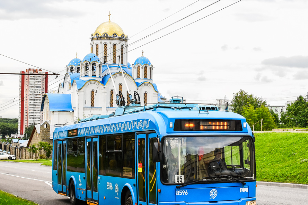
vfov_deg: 24.8
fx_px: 468
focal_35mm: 55
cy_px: 108
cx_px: 176
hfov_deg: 36.4
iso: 800
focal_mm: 27
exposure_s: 1/500
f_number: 5
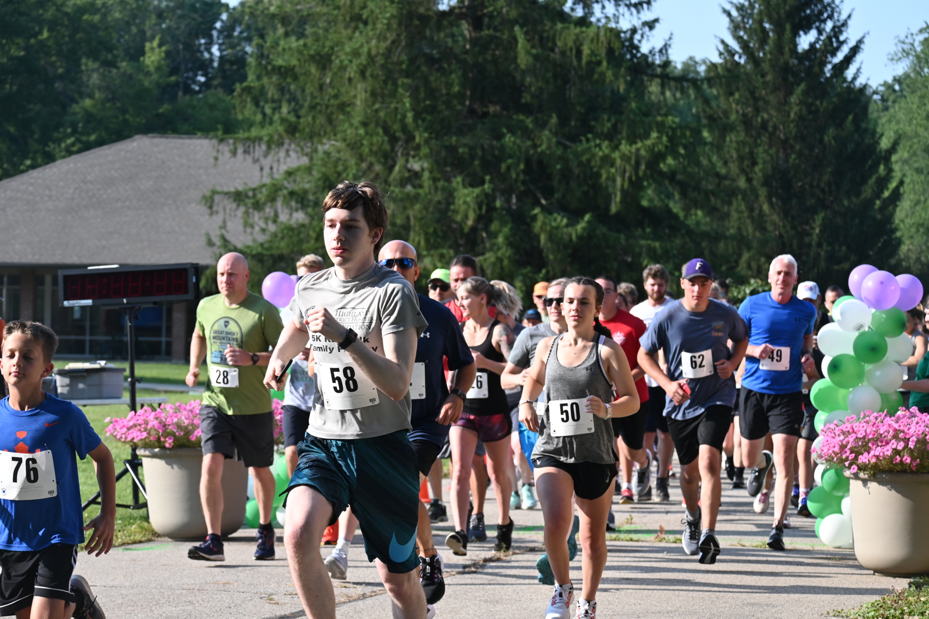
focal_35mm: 116
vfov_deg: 11.9
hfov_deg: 17.7
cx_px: 464
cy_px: 310
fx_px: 2980
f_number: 5.6
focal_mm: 77
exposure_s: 1/1250
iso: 400
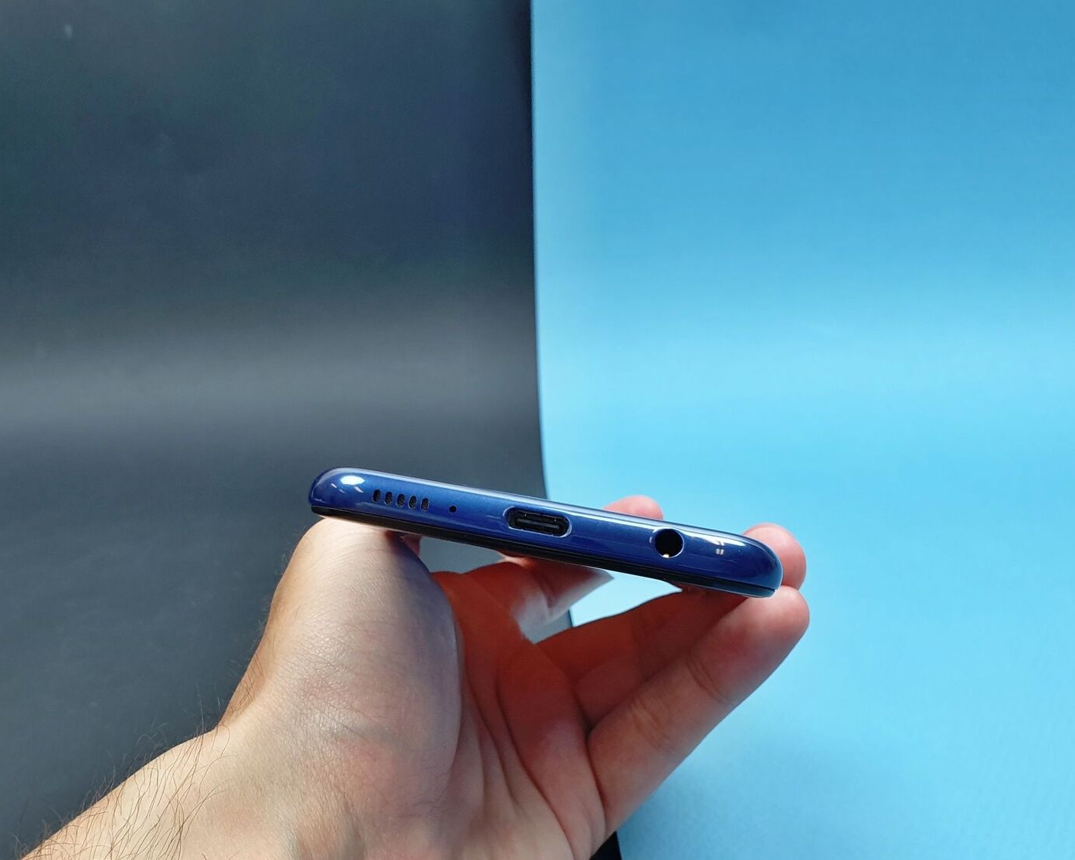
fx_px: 1114
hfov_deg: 51.1
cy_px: 537
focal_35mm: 35
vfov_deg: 41.9
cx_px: 422
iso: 125
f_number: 2.4
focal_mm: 4.32
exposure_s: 1/100
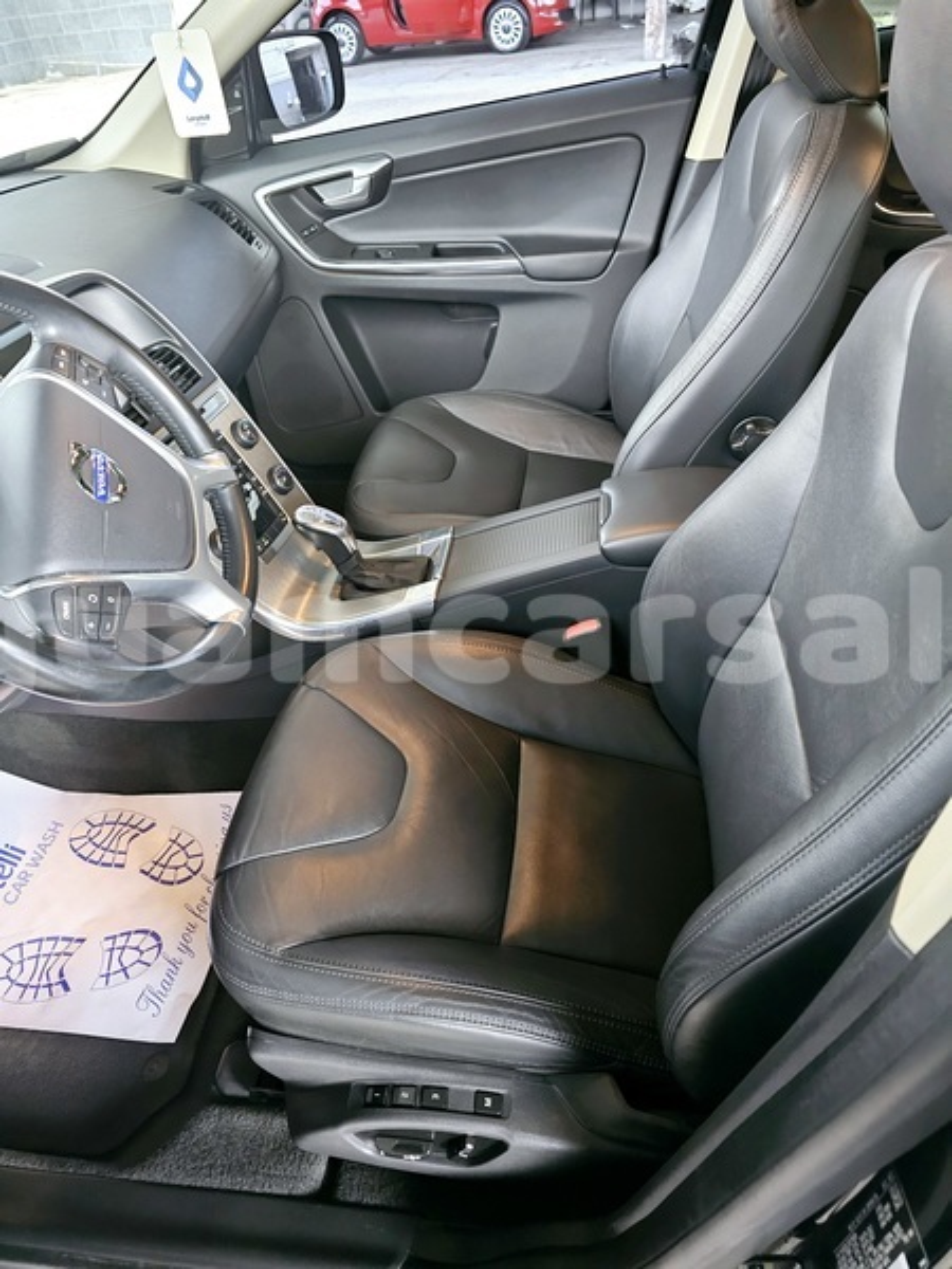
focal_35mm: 23
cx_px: 476
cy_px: 634
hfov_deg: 58.9
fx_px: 843
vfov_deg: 73.9
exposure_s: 1/25
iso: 1250
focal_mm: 6.3
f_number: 1.7
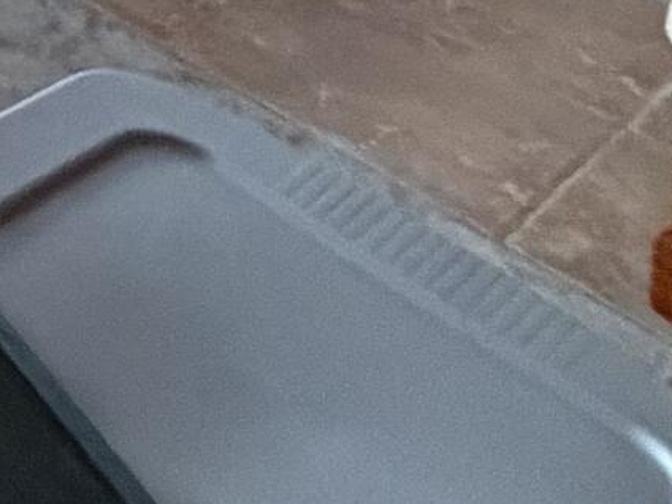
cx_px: -946
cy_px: -1198
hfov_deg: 13.9
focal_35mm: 99
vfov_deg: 9.6
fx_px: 1922
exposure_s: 1/60
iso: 640
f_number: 2.2
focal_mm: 2.22
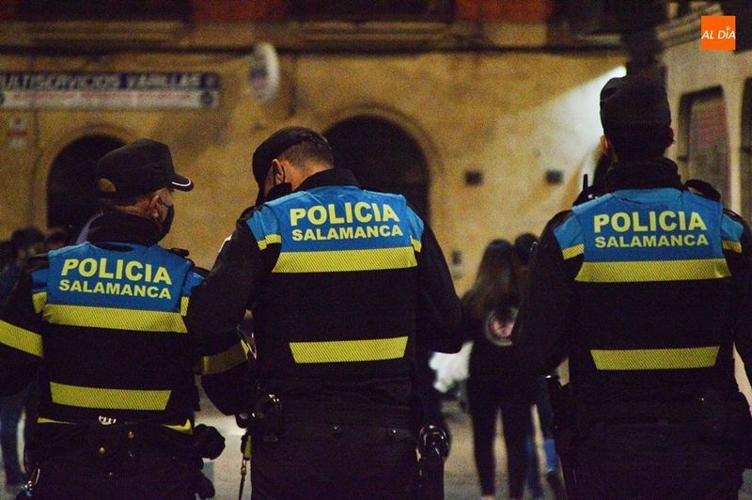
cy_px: 250
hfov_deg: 6.9
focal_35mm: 300
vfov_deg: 4.6
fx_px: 6261
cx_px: 376
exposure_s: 1/125
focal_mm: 200
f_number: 6.3
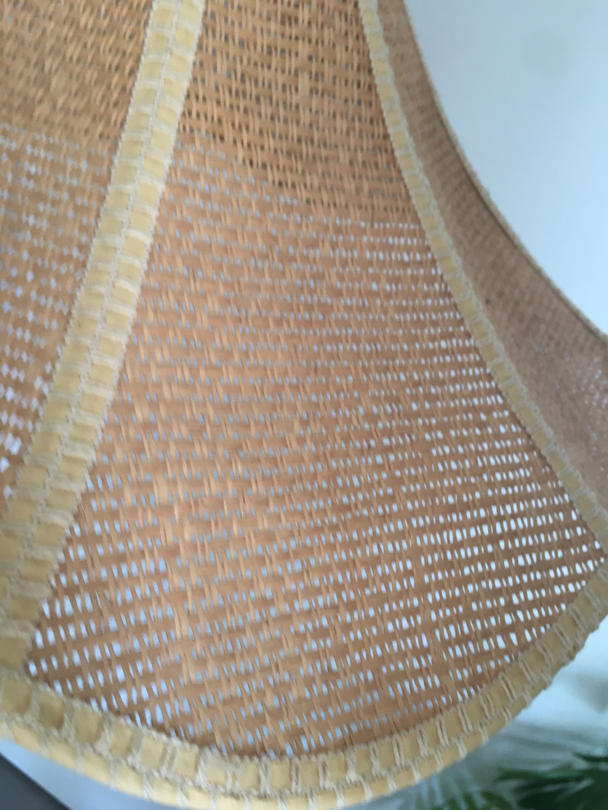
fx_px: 679
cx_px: 304
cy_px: 405
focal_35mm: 29
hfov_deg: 48.2
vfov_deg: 61.7
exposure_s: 1/33
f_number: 2.2
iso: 80
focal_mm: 4.15
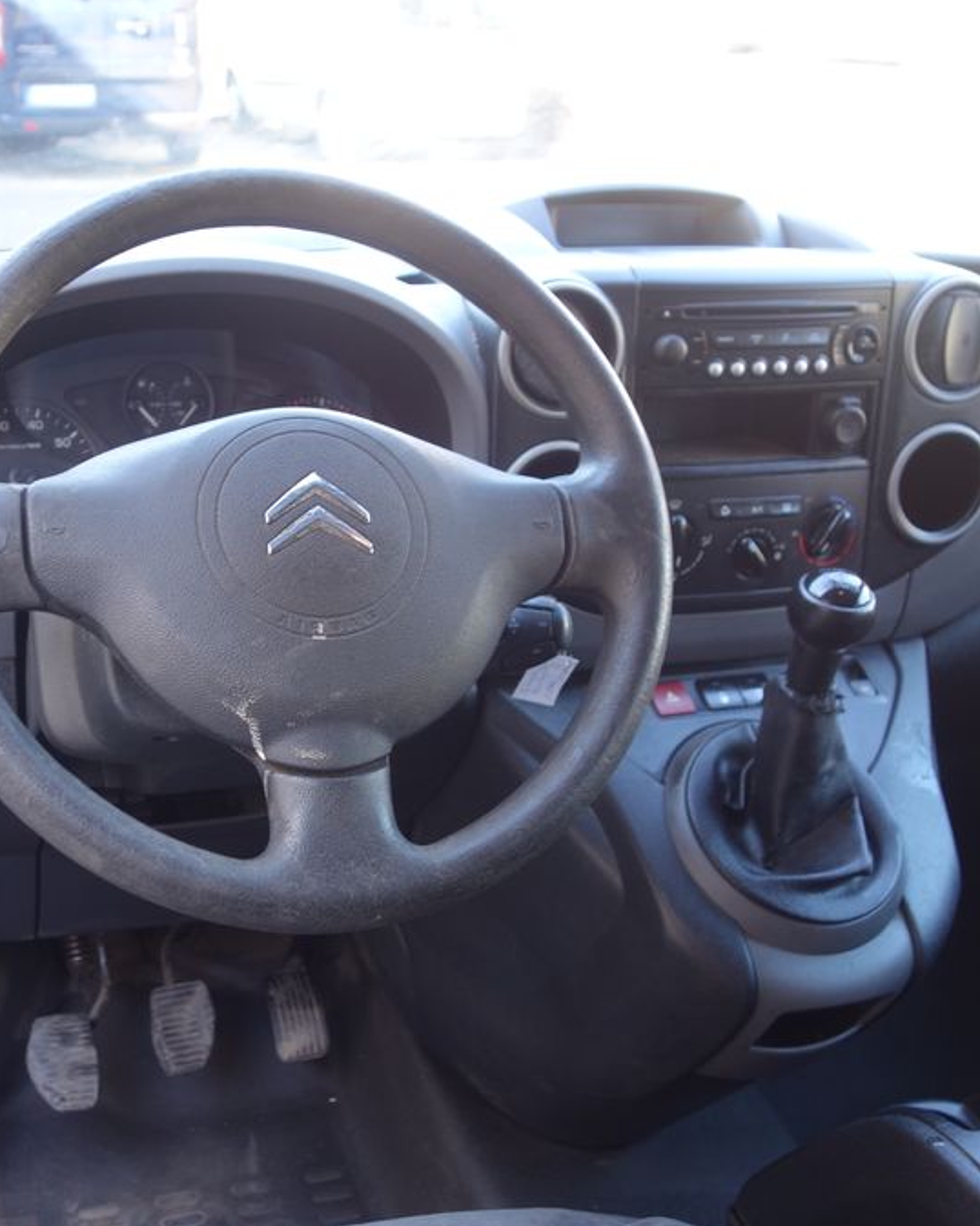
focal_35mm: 40
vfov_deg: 45.8
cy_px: 608
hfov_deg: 36.9
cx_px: 311
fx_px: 1451
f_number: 2.5
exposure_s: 1/30
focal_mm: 10.4
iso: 125
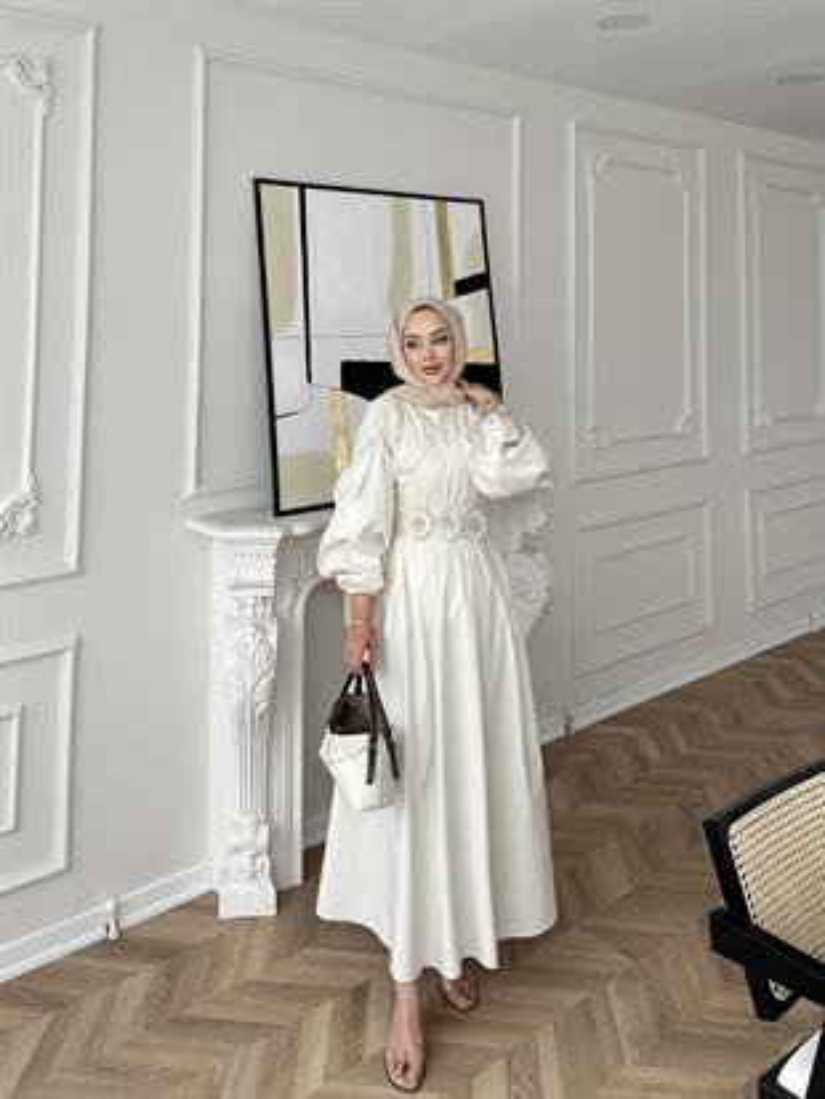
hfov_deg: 56.8
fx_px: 762
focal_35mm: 24
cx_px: 412
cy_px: 550
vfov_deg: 71.6
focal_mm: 6.86
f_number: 1.78
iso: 64
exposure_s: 1/156
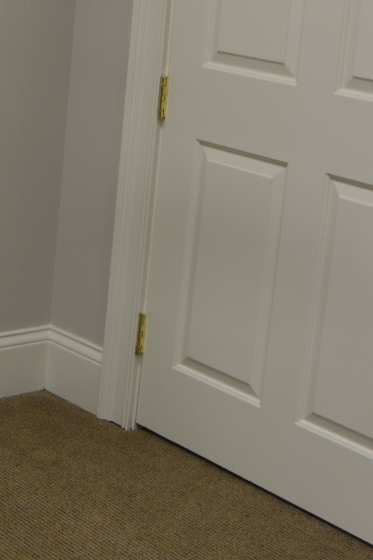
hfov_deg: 14.6
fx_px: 1336
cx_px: -220
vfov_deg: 23.3
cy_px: 120
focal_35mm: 86
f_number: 4.5
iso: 400
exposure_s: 1/80
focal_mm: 18
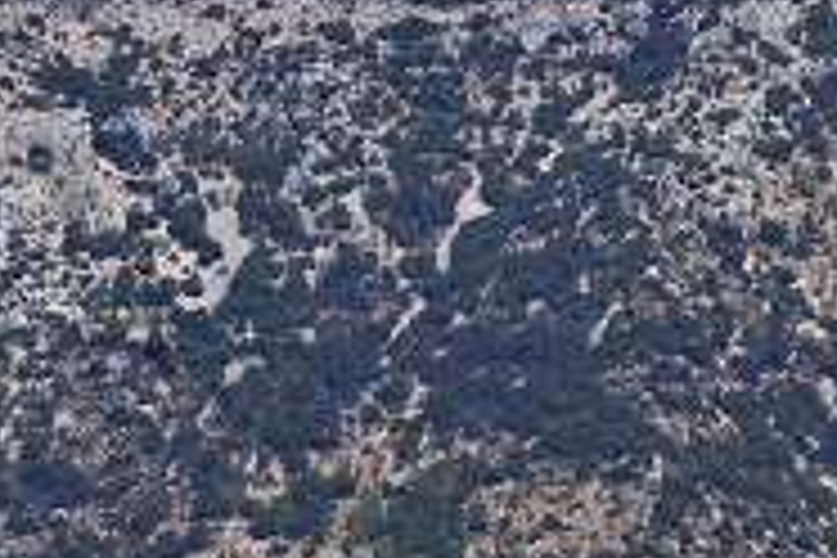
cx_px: 837
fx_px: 17483
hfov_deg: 2.7
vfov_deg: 1.8
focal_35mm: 752
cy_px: 956
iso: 110
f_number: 16
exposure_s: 1/160
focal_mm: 140
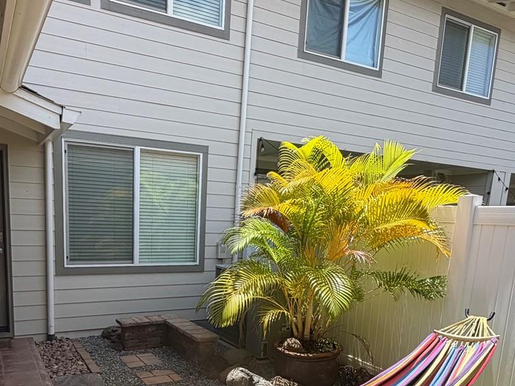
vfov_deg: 45.1
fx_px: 446
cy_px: 293
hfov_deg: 59.5
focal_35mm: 30
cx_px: 208
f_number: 2.2
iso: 40
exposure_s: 1/625
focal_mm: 2.22
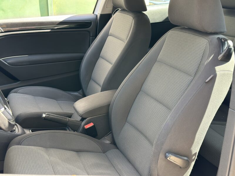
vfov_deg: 30.3
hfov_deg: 39.7
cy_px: 88
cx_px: 118
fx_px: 326
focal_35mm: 48
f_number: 1.78
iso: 80
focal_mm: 6.86
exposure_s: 1/95
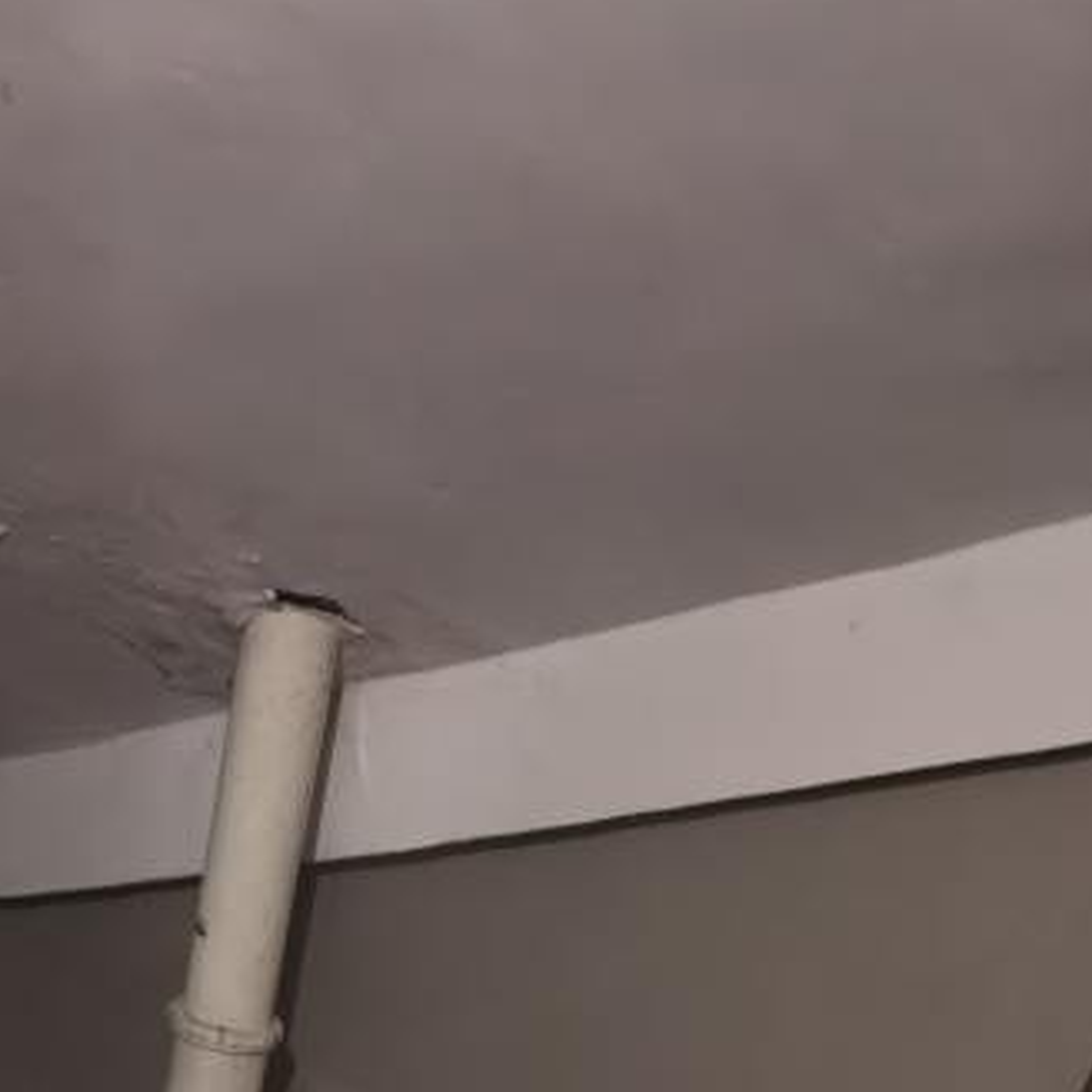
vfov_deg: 21.1
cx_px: 263
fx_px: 2463
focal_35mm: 69
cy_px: 1646
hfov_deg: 24.7
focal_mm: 6.98
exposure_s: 1/25
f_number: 1.4
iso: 800
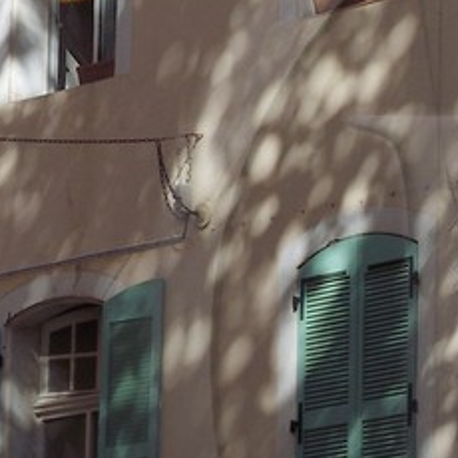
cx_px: 760
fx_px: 4416
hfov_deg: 5.9
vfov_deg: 5.9
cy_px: 360
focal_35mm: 295
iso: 200
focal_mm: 50
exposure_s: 1/160
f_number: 18
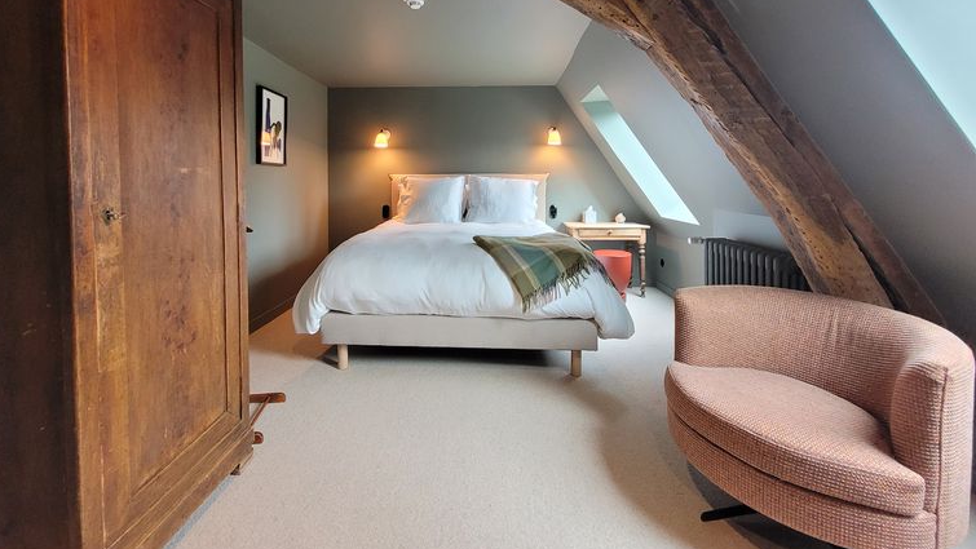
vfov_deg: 68.9
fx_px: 388
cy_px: 190
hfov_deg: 102.9
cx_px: 460
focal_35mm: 15
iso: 200
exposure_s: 1/50
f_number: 2.2
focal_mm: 1.74
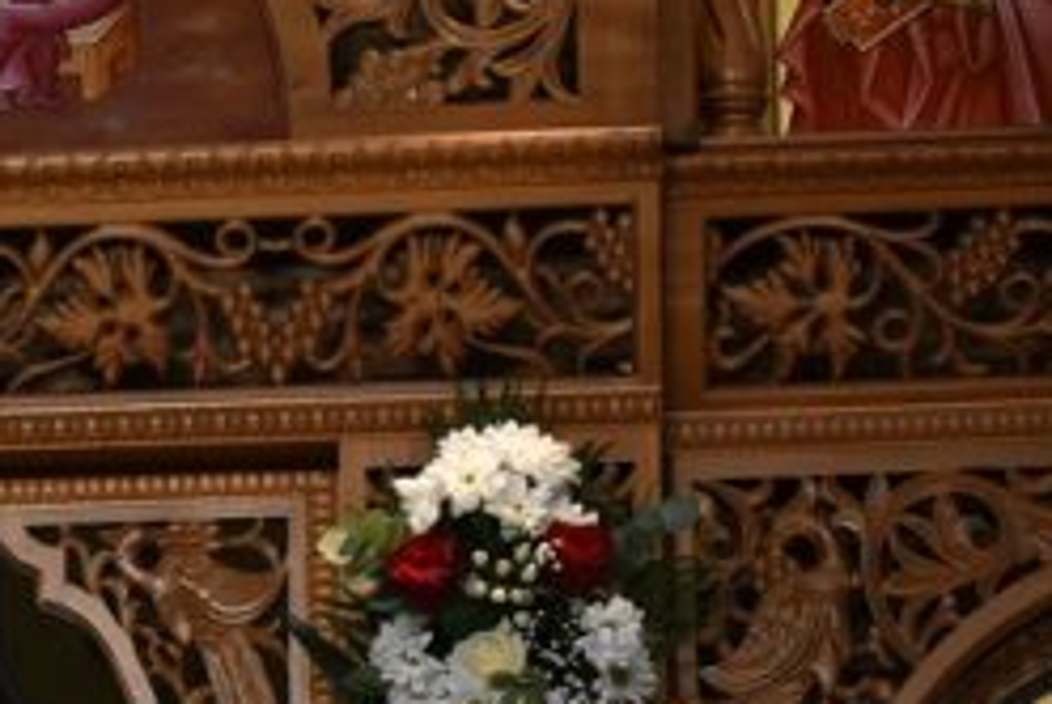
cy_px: 944
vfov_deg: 8.5
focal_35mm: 159
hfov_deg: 12.6
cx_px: -288
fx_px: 4637
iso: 1250
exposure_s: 1/125
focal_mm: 35
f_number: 4.5
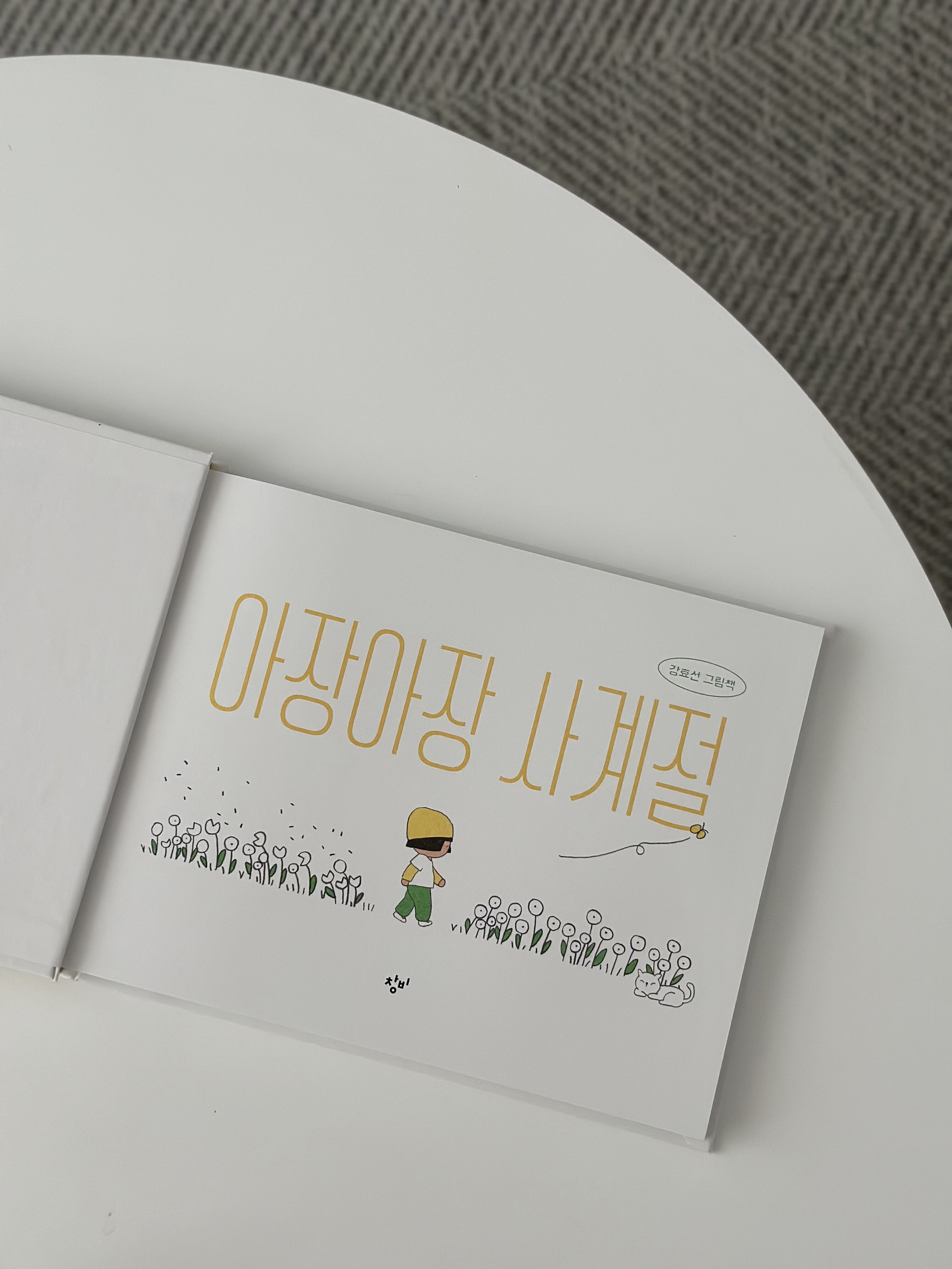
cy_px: 634
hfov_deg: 30.3
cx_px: 476
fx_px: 1760
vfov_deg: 39.7
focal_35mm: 48
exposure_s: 1/60
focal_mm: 6.86
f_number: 1.78
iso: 320
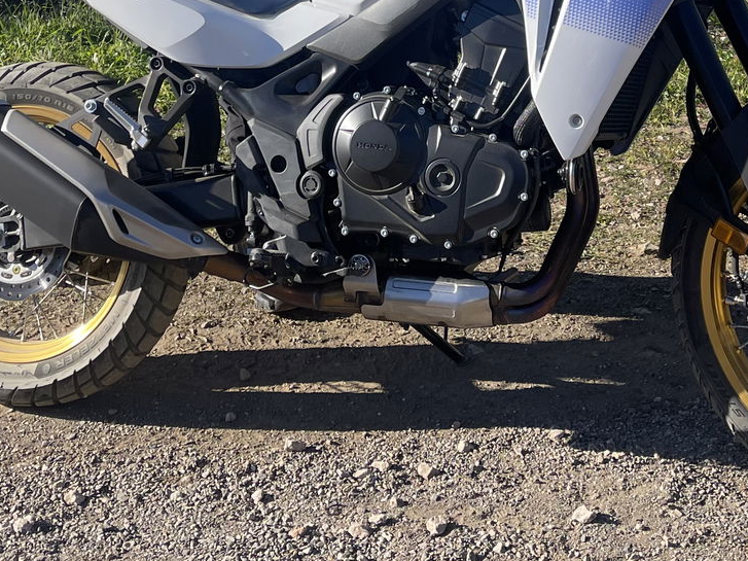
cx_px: 458
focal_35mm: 66
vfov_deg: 21.2
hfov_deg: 29.3
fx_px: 1426
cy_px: -43
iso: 32
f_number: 1.6
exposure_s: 1/2387
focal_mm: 5.1
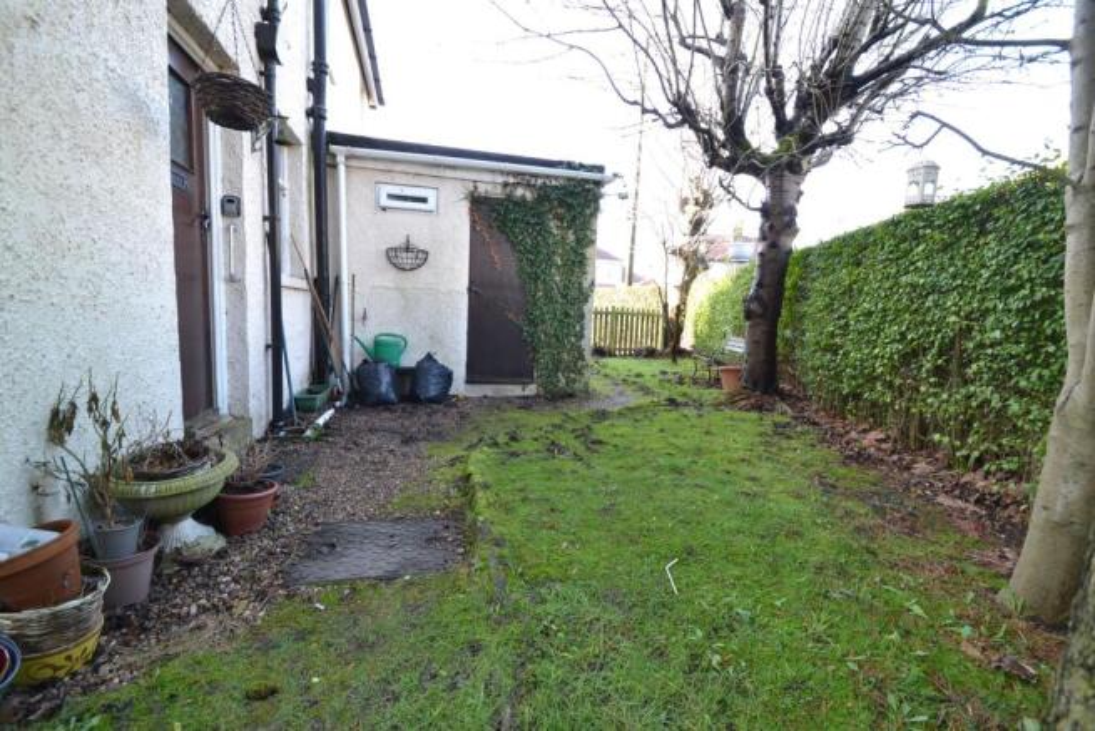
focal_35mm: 15
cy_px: 366
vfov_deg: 77.4
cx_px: 548
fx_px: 456
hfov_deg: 100.4
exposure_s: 1/100
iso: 400
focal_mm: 10
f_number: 4.5
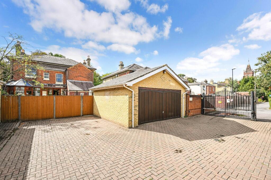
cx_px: 136
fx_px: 117
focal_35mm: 16
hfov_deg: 98.5
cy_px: 90
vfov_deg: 75.5
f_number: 9
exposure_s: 1/100
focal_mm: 15.5
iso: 100
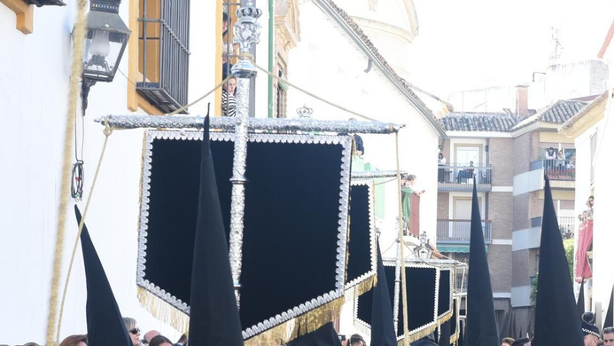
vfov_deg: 9.9
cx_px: 302
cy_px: 397
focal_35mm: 121
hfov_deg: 17.7
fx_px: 1970
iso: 640
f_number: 8
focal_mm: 50
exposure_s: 1/200
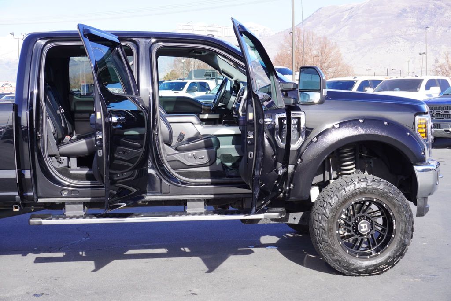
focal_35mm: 54
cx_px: 226
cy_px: 150
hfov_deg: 36.9
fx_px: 677
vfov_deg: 25.1
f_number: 8
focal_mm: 36
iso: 100
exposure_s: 1/100
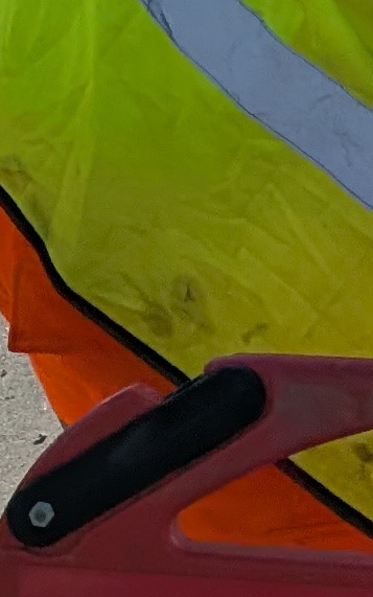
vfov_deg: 10.6
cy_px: -583
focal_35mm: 182
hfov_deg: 7.0
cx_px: 700
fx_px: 2959
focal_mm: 6.9
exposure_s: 1/4184
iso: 19
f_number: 1.68
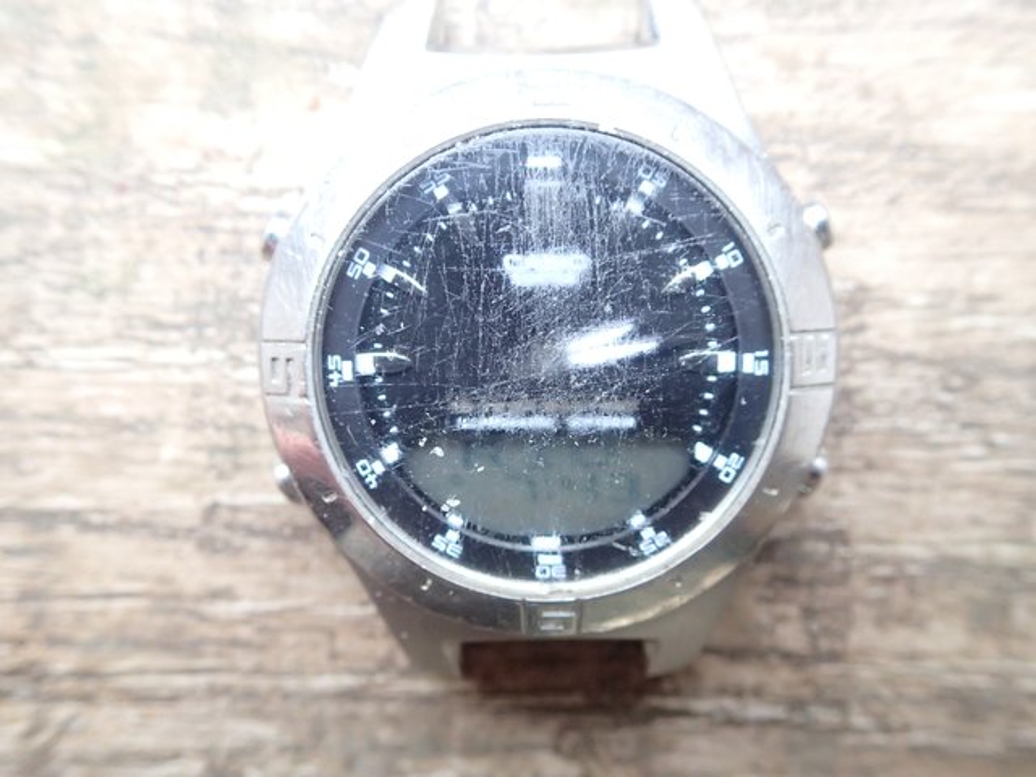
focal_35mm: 30
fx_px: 898
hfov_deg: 60.0
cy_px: 388
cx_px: 518
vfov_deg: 46.8
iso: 800
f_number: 2.3
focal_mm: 5.5
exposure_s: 1/100
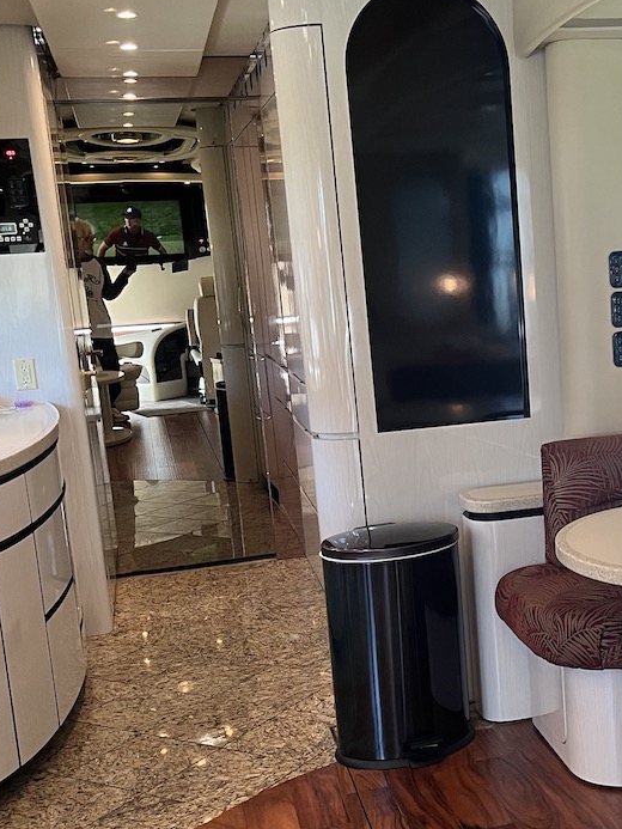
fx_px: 1198
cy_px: 460
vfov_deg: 38.1
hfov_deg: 28.2
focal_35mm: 50
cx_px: 542
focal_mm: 5.1
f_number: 1.6
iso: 125
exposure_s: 1/61
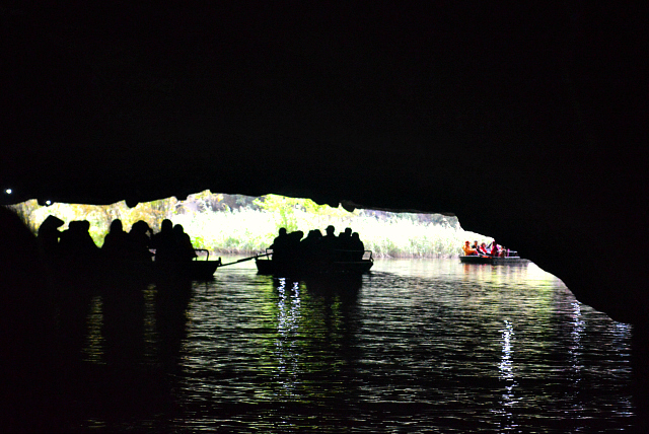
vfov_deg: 17.5
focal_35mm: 78
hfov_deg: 26.0
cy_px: 217
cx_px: 324
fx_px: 1407
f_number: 5.6
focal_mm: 52
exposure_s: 1/160
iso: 4000
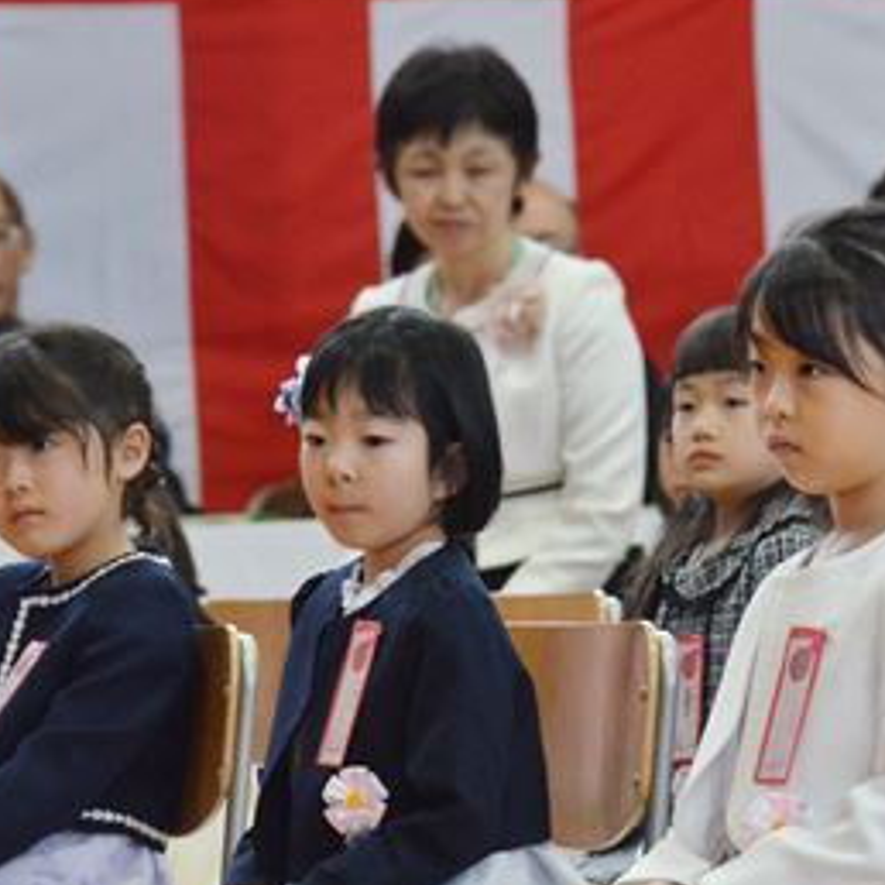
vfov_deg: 3.7
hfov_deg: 3.7
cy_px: 544
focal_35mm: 469
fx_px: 13566
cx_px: 491
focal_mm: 190
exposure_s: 1/125
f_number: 7.1
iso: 3200
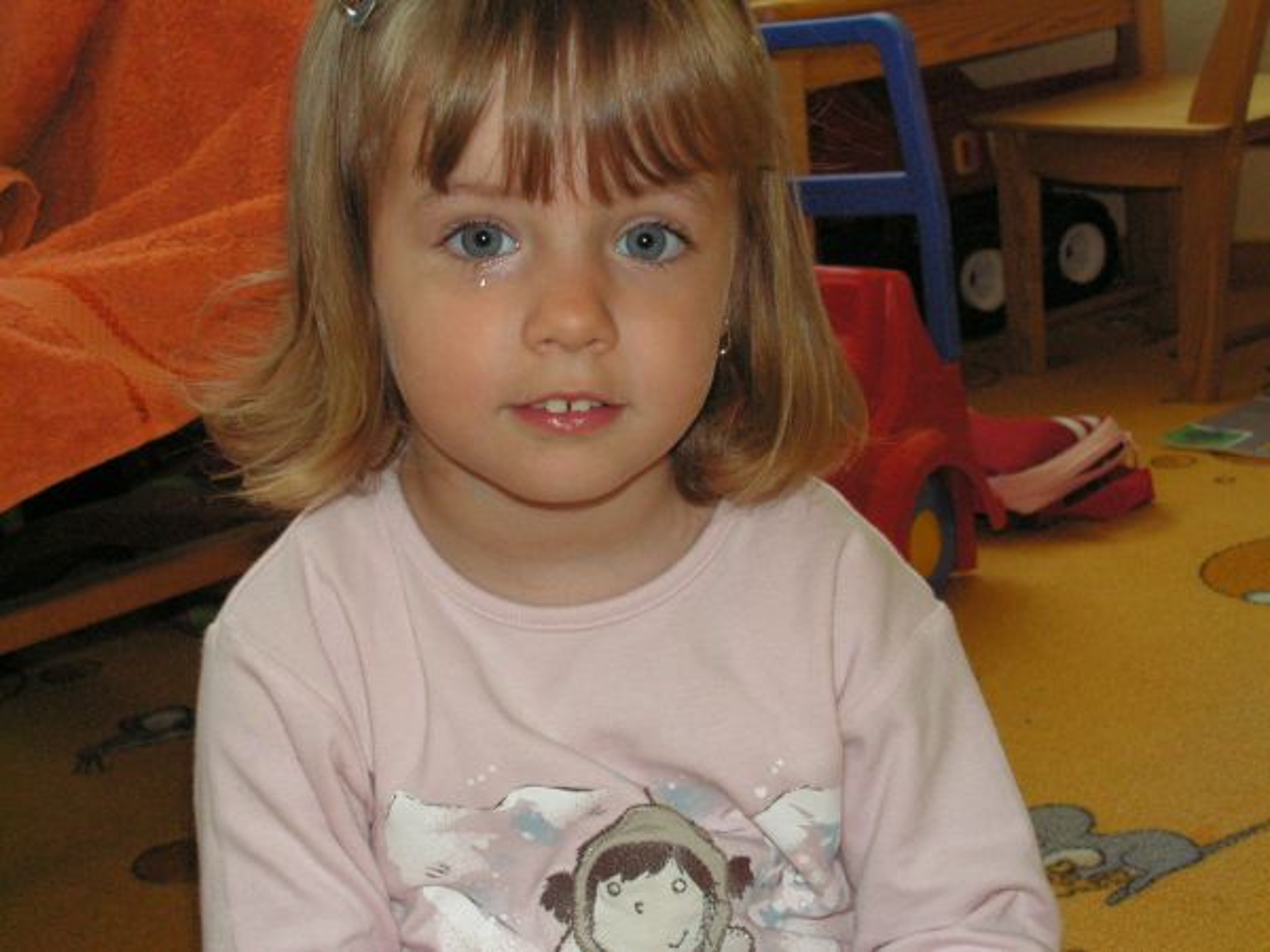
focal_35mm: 59
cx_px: 635
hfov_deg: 32.7
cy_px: 476
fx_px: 2165
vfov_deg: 24.8
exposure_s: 1/60
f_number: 3.3
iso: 160
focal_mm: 9.9
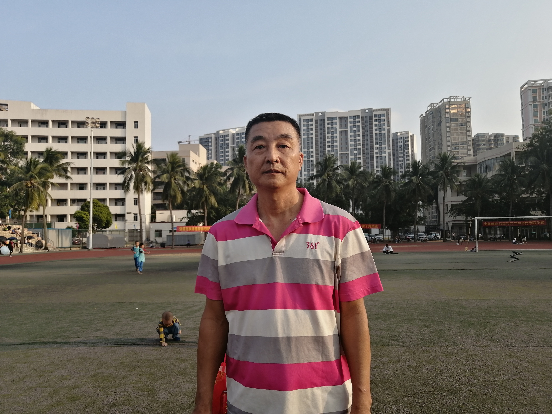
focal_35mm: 27
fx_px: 431
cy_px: 207
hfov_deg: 65.3
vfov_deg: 51.4
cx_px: 276
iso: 50
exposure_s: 1/393
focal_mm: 3.62
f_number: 1.8
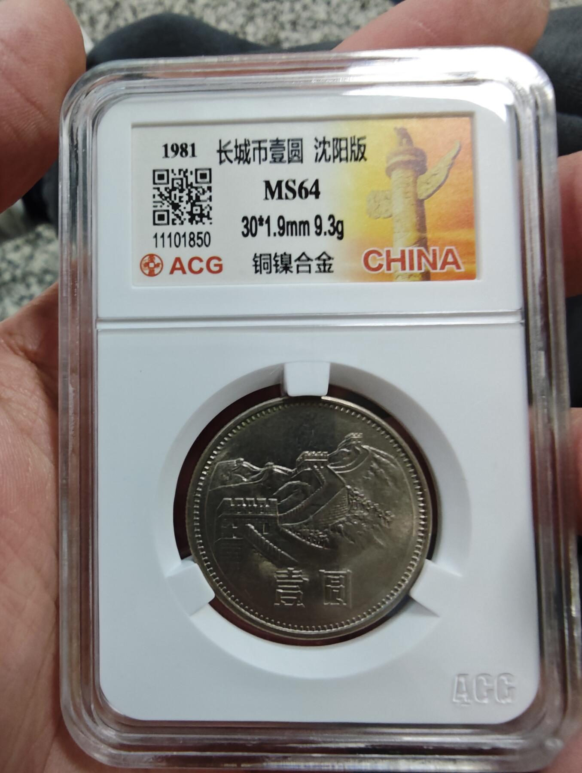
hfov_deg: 59.0
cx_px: 291
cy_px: 386
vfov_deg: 73.9
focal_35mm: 23
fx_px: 514
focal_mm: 2.16
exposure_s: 1/33.3
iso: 1250
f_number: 2.2
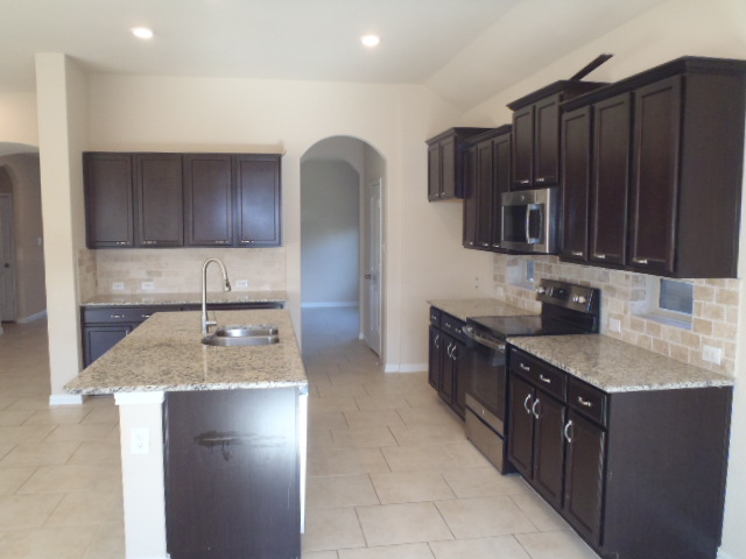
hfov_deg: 63.4
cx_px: 373
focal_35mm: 28
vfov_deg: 49.7
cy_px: 280
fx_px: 603
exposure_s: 1/30
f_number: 3.9
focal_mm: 5
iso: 250
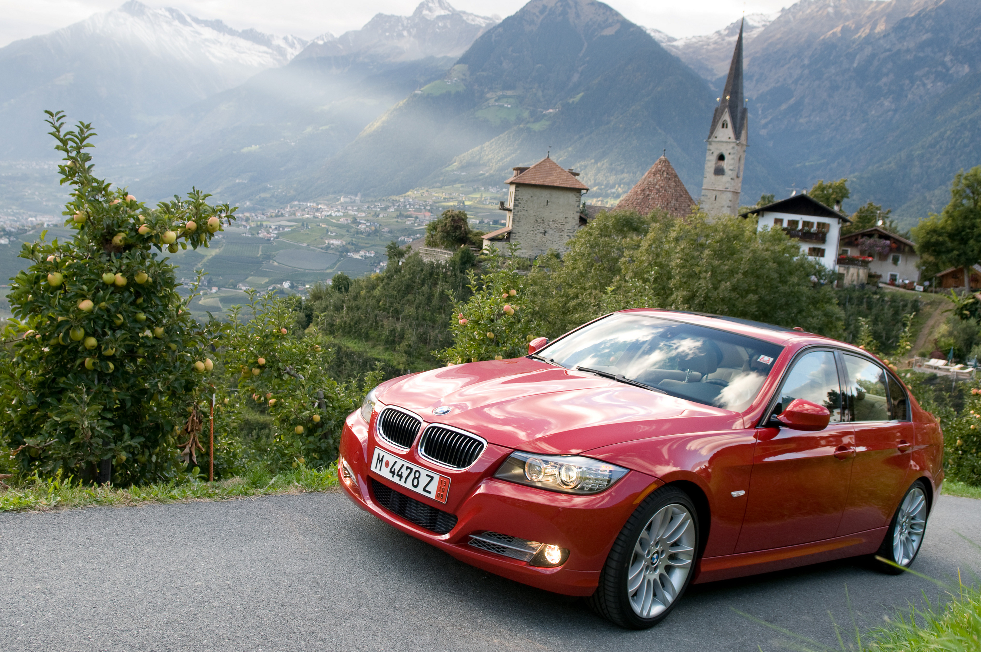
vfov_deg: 38.8
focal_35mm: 34
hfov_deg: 55.8
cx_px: 456
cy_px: 299
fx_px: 926
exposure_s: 1/125
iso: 200
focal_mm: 20
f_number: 5
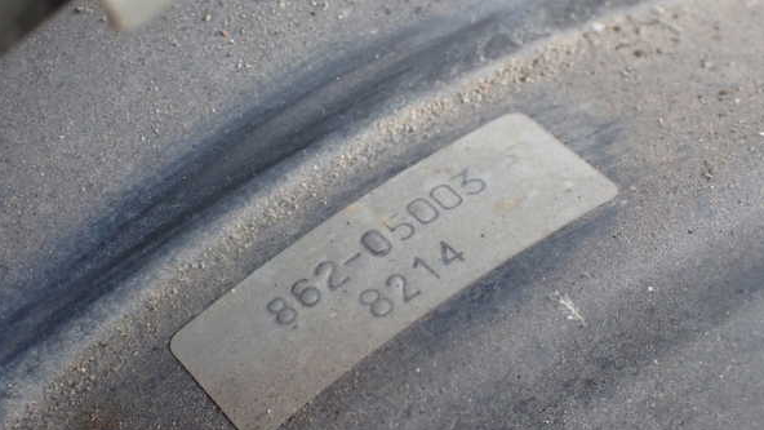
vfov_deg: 14.2
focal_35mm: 85
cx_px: 383
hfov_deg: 25.0
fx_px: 1722
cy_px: 229
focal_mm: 13.65
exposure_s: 1/125
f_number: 4.1
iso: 800
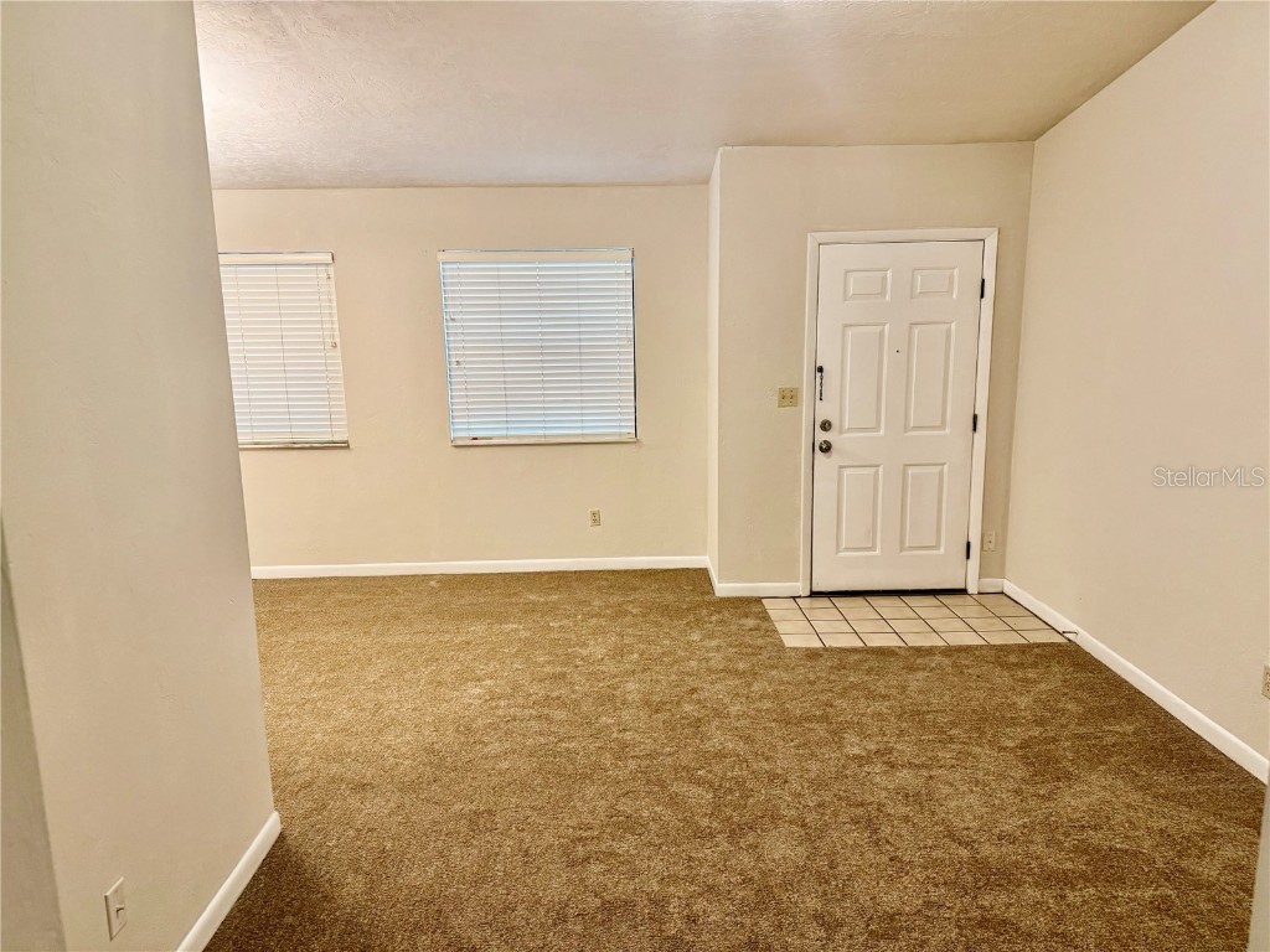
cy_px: 476
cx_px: 635
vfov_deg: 56.8
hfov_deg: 71.6
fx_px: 881
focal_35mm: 24
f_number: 1.78
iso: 400
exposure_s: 1/60
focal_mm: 6.76
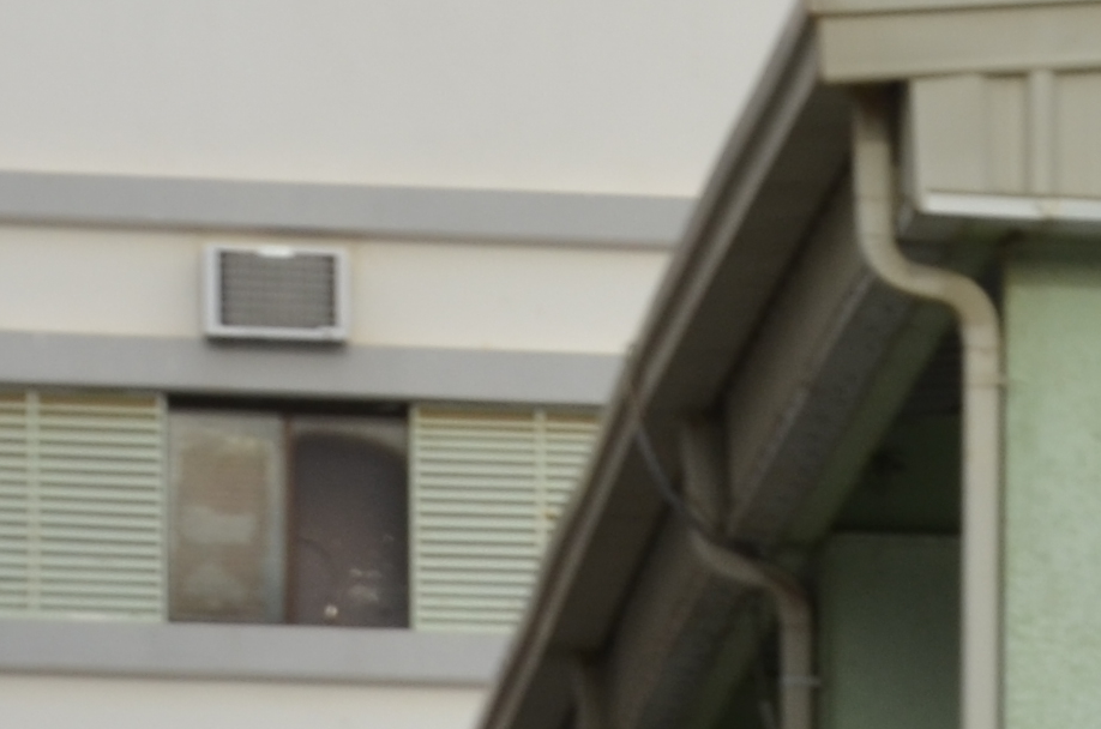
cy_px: 1513
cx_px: 2580
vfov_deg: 2.9
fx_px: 14253
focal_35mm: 467
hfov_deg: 4.3
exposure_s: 1/250
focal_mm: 58
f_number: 8
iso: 200
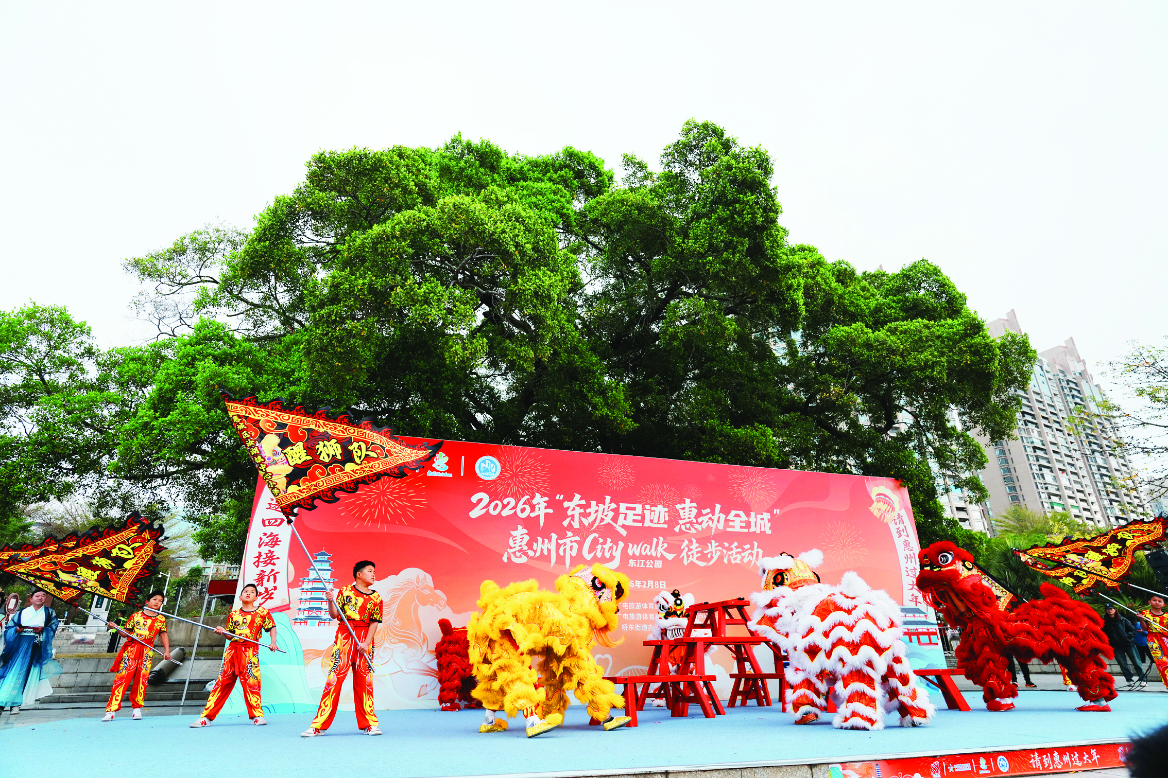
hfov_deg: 84.0
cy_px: 389
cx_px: 584
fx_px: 649
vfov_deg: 61.9
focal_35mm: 20
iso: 500
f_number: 5.6
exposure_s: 1/800
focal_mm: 20
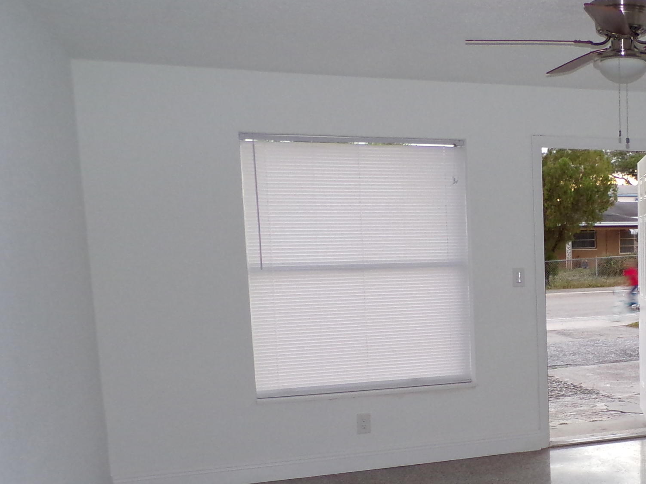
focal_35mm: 48
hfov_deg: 36.1
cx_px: 632
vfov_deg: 29.9
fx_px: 896
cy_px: 348
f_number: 3
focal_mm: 4.3
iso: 217
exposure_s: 1/17
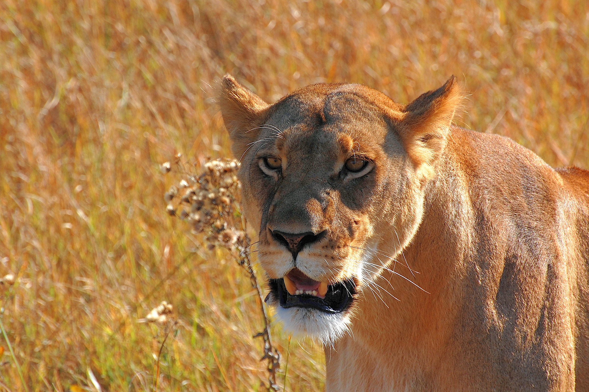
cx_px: 294
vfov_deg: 3.0
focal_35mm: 450
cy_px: 196
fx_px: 7355
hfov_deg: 4.6
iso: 200
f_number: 11
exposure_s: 1/250
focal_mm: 300
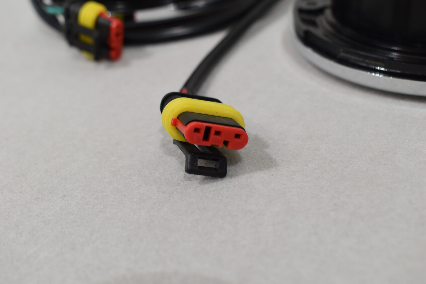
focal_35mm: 51
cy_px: 142
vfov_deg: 26.5
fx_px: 603
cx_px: 213
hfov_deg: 38.9
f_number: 7.1
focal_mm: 34
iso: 400
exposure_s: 1/60
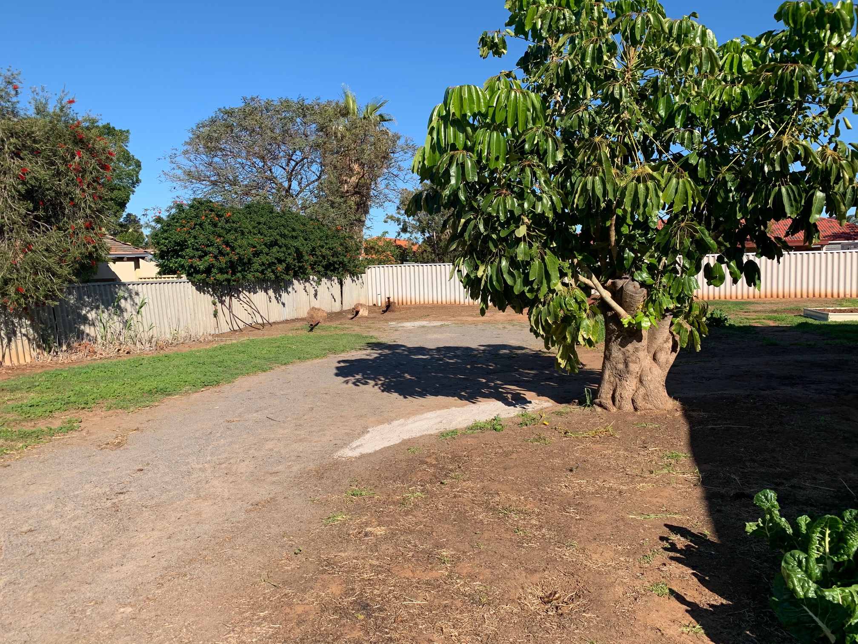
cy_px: 322
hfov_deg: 67.3
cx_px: 429
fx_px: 644
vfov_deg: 53.1
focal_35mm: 26
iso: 25
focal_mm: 4.25
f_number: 1.8
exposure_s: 1/1812
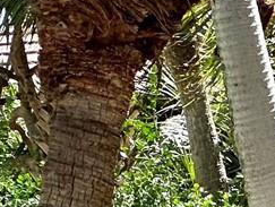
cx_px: 591
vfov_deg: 2.9
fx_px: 4026
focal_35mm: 506
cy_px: 598
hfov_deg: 3.9
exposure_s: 1/245
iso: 32
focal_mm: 9
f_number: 2.8
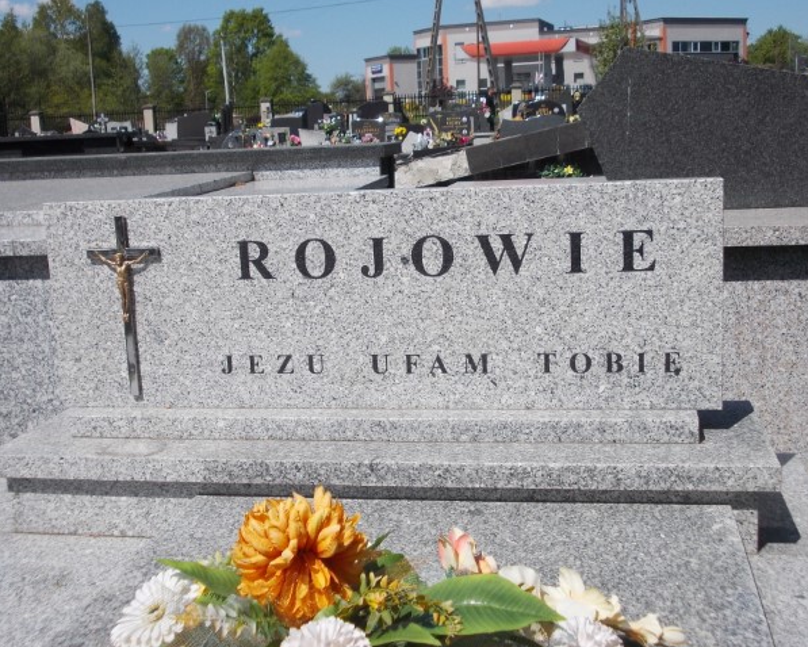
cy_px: 324
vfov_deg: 33.5
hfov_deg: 41.1
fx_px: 1076
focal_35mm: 45
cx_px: 387
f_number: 3.3
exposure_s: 1/1250
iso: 80
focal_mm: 6.1
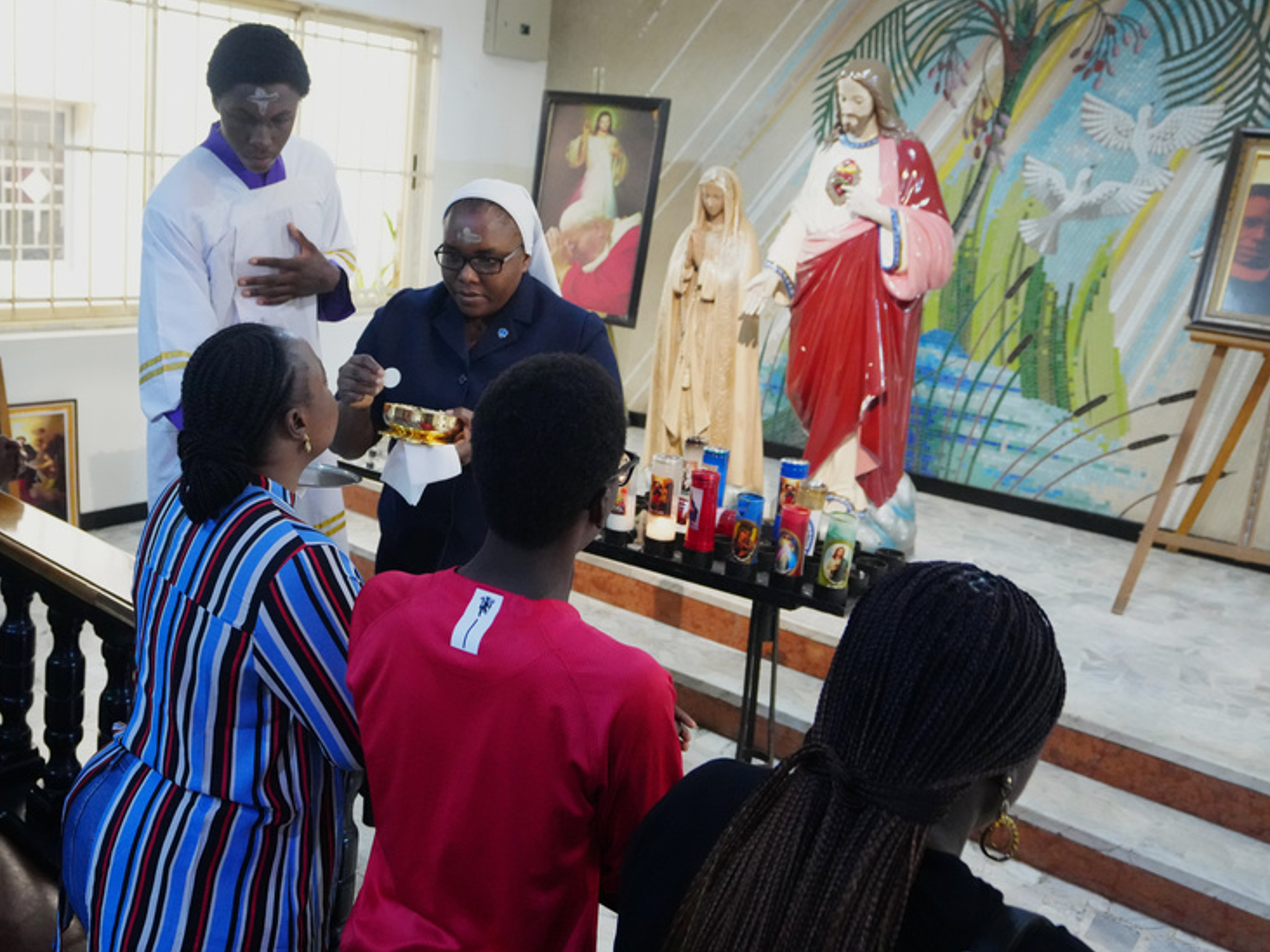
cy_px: 374
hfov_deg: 57.9
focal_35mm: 31
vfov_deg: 45.2
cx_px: 511
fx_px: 1137
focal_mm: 23
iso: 8000
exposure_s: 1/200
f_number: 3.5
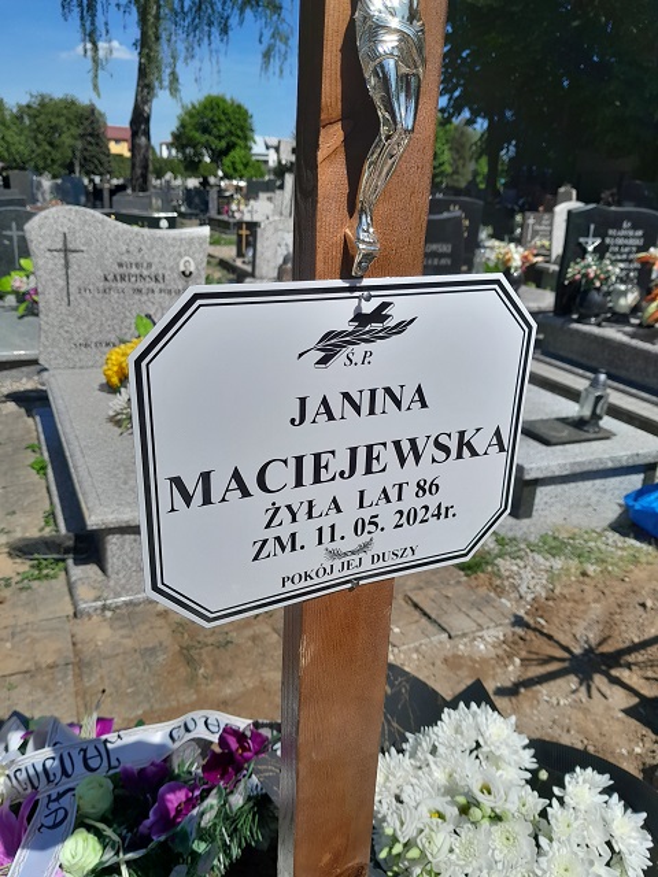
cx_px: 329
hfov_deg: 51.4
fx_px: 684
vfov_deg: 65.3
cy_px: 438
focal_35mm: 27
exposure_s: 1/1148
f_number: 1.8
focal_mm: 4
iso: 40
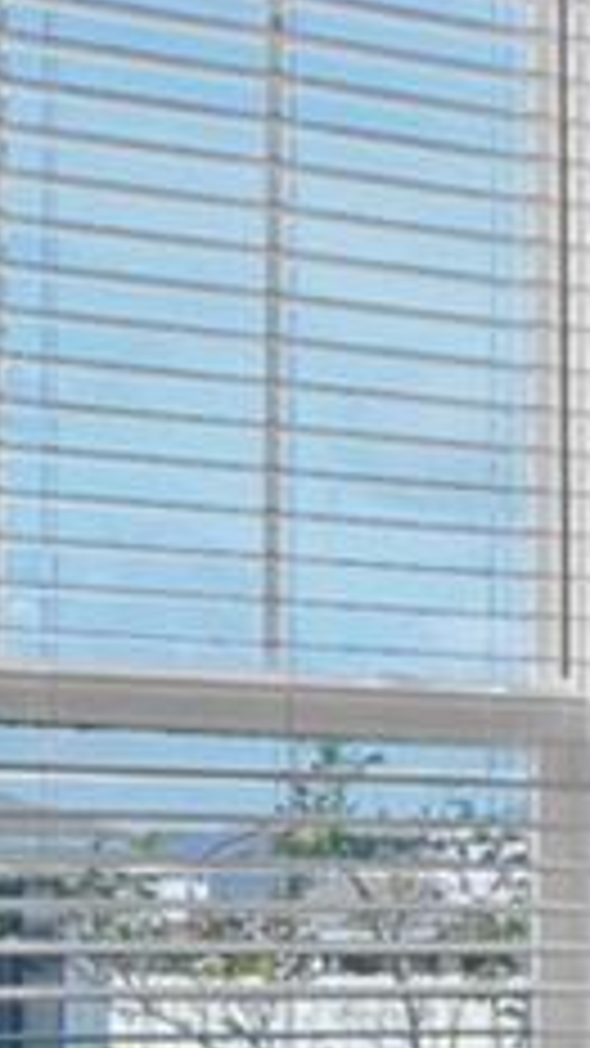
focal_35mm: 108
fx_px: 3005
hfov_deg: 9.8
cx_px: 1428
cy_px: 967
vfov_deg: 19.4
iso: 400
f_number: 8
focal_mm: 10
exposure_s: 1/125
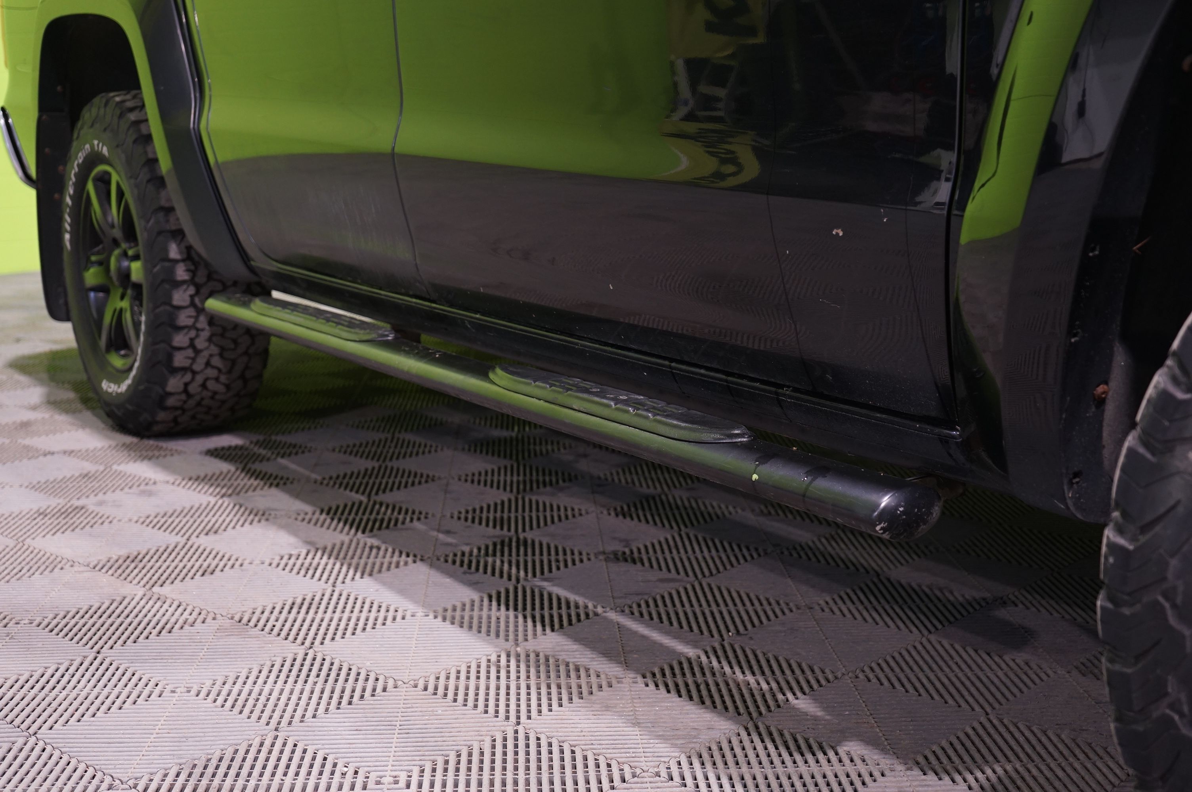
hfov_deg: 45.5
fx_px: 1423
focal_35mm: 43
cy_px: 396
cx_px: 596
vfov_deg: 31.1
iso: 1000
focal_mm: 43
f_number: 5
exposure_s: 1/15
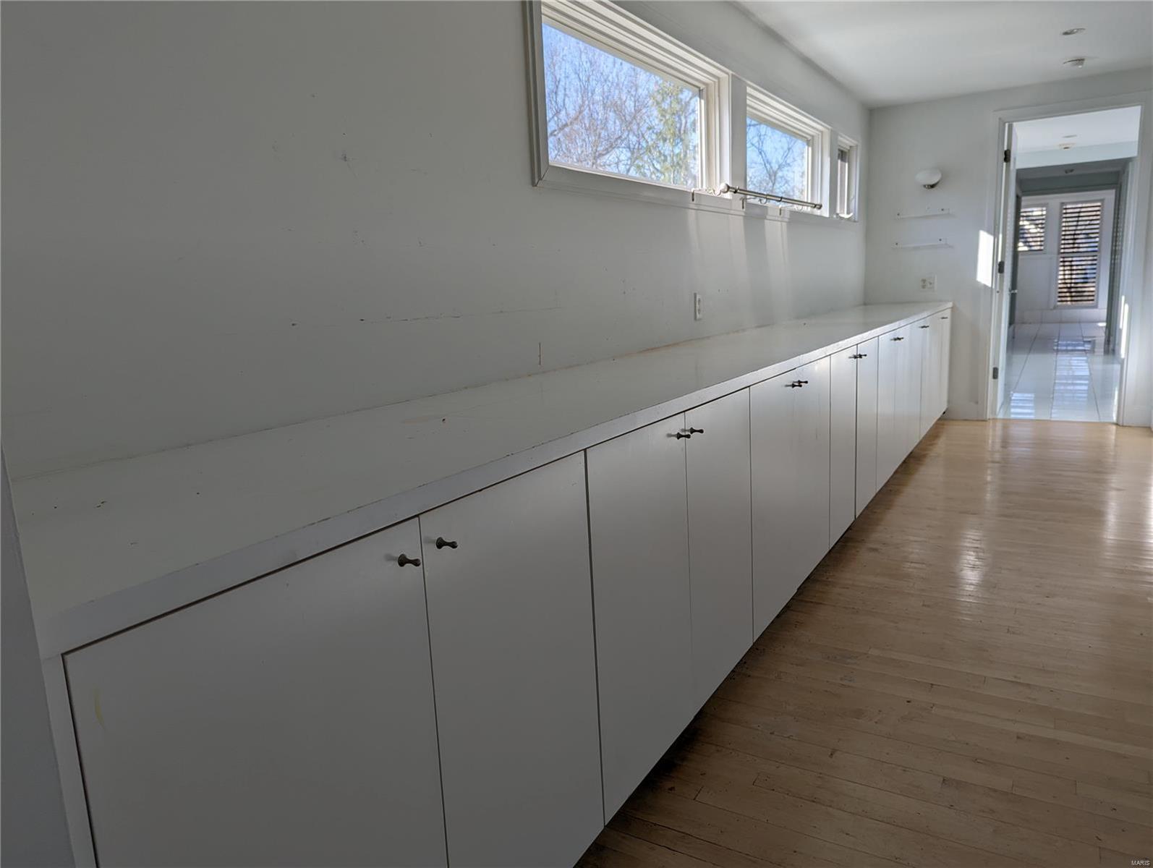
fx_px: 800
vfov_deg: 56.9
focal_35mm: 24
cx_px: 576
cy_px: 434
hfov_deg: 71.5
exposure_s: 1/336
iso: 42
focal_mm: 6.81
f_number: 1.85
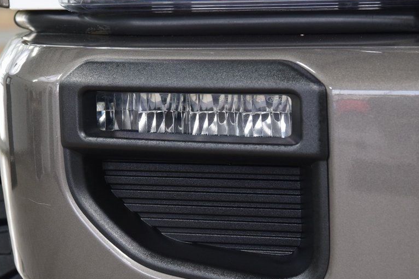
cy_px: 163
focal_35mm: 140
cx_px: 184
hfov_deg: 14.7
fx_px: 1629
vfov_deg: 9.8
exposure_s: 1/30
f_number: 7.1
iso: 1400
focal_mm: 70
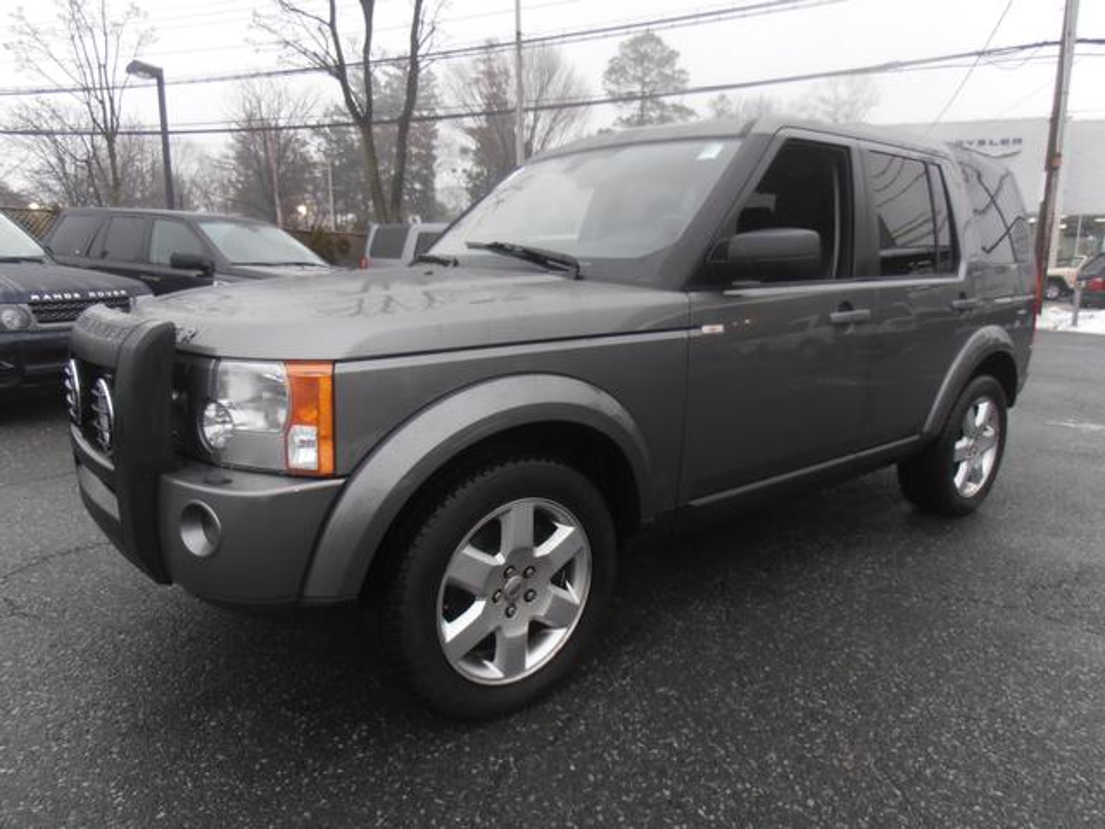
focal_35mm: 24
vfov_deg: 56.8
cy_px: 414
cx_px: 552
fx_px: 766
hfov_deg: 71.6
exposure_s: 1/30
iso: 80
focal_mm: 4.2
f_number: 3
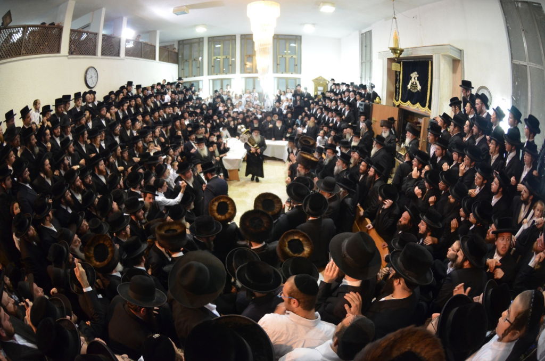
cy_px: 180
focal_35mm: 16
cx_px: 272
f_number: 9
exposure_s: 1/80
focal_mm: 10.5
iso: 1250
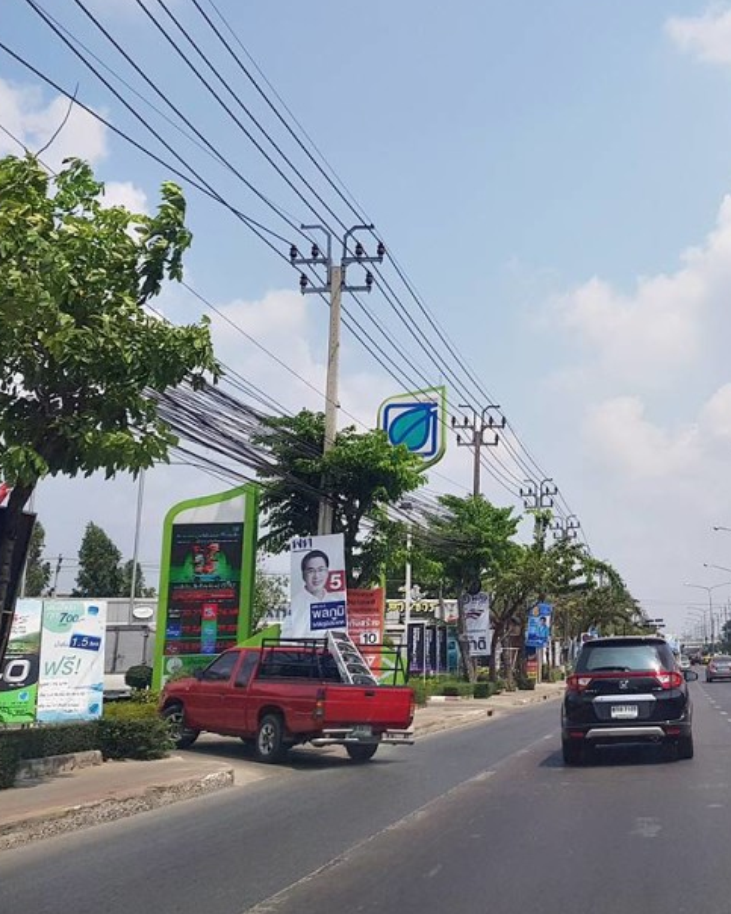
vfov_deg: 42.8
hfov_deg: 32.8
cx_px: 680
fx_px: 1163
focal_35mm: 43
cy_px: 393
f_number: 1.7
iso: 40
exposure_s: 1/1720
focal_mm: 4.2
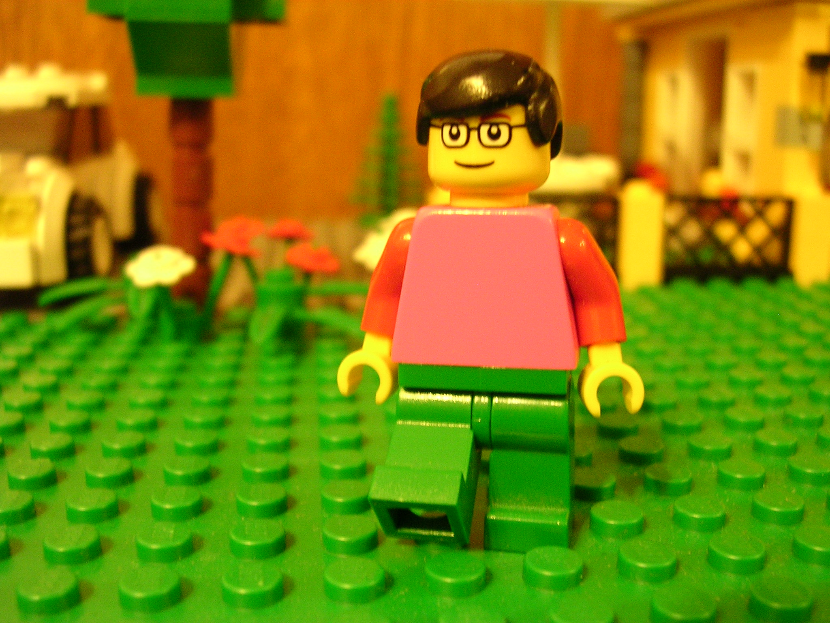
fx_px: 911
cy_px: 312
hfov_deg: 49.0
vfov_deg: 37.7
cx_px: 415
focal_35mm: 38
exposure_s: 1/3.3
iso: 285
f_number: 2.8
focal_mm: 5.8
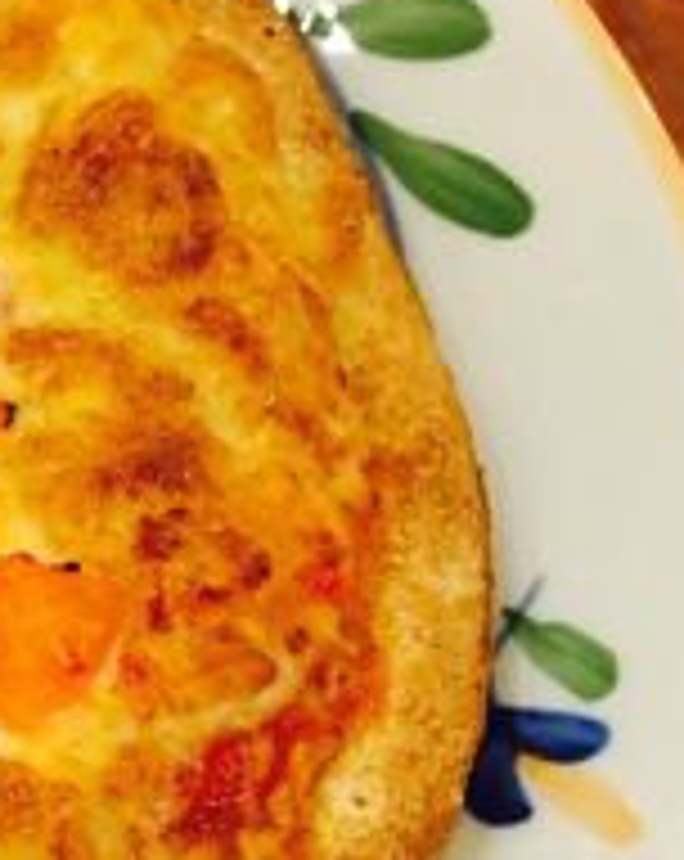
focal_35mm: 104
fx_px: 2640
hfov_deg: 12.5
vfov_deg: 18.4
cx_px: -792
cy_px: 610
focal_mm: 4.15
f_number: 2.2
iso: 160
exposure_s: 1/33
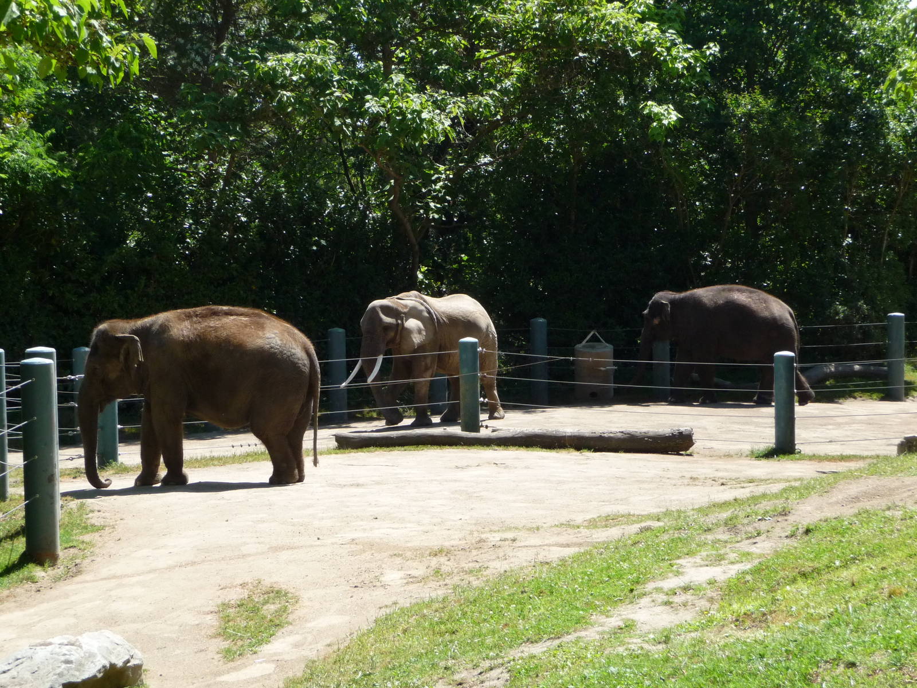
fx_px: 2358
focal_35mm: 89
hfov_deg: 22.0
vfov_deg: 16.6
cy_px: 344
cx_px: 458
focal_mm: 15.2
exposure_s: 1/500
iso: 250
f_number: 4.7
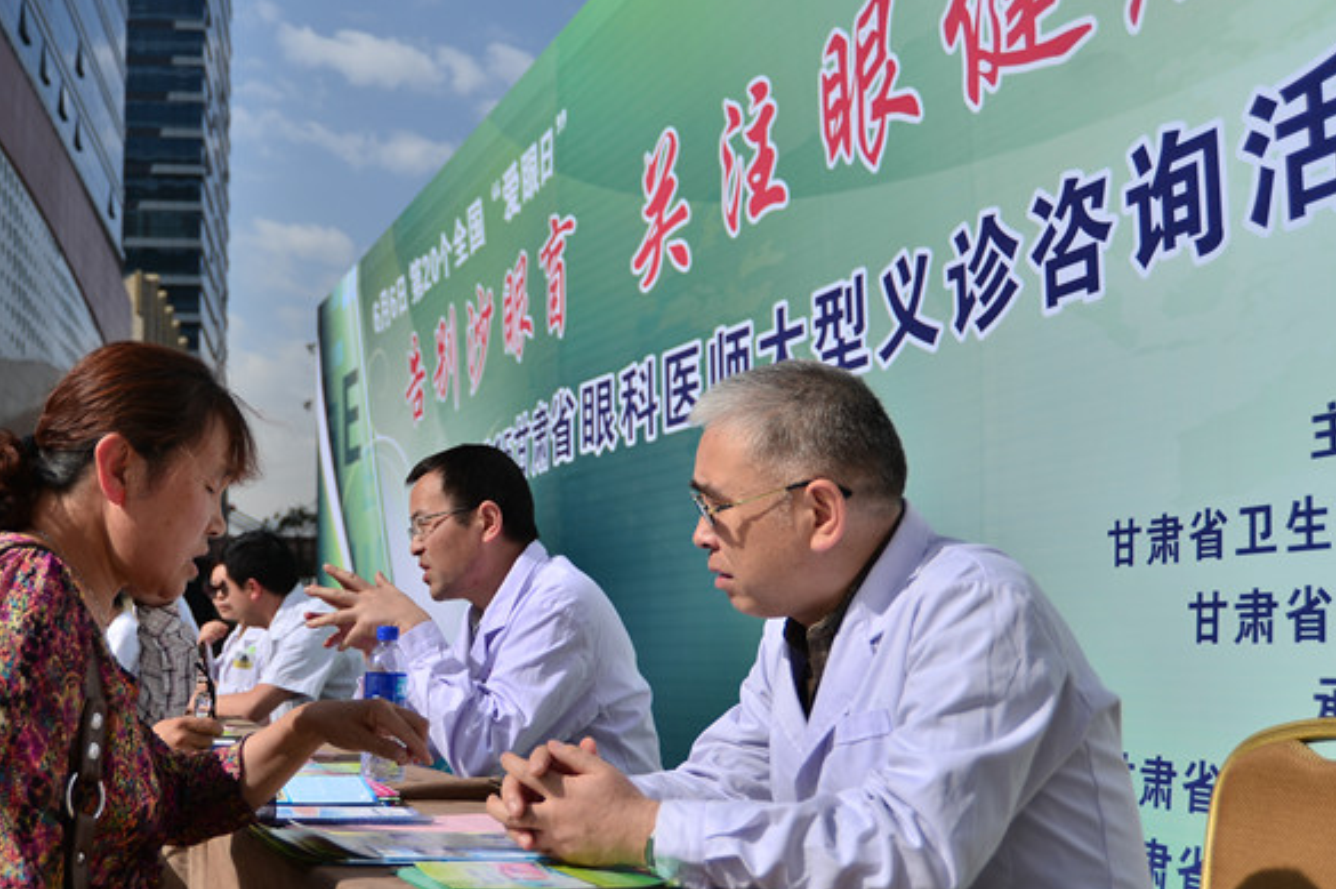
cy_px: 498
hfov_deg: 47.0
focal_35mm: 41
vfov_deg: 32.5
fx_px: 1520
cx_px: 505
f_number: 4.5
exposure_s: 1/1250
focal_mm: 30
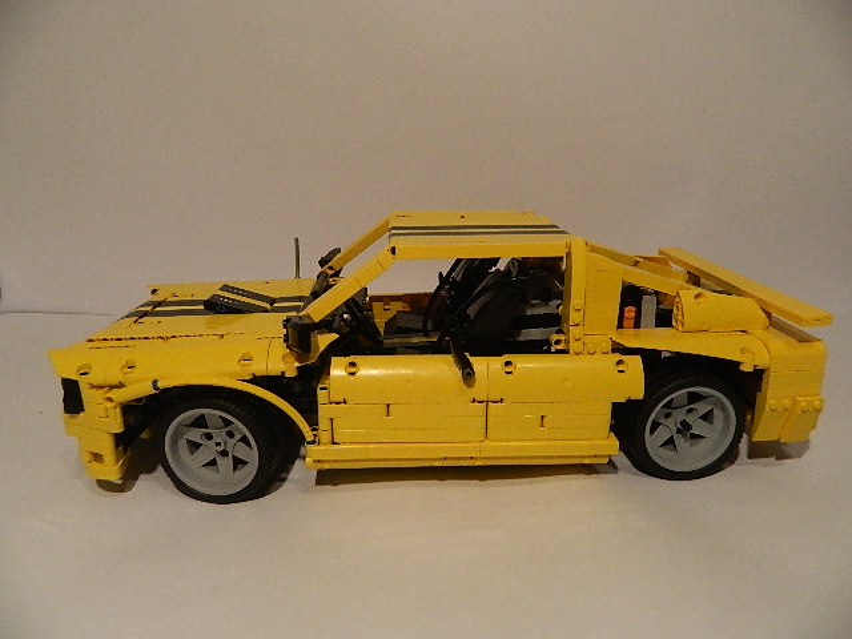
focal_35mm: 25
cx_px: 426
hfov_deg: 69.4
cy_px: 320
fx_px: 615
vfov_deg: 54.9
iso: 400
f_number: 3.1
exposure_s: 1/80
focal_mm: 4.5
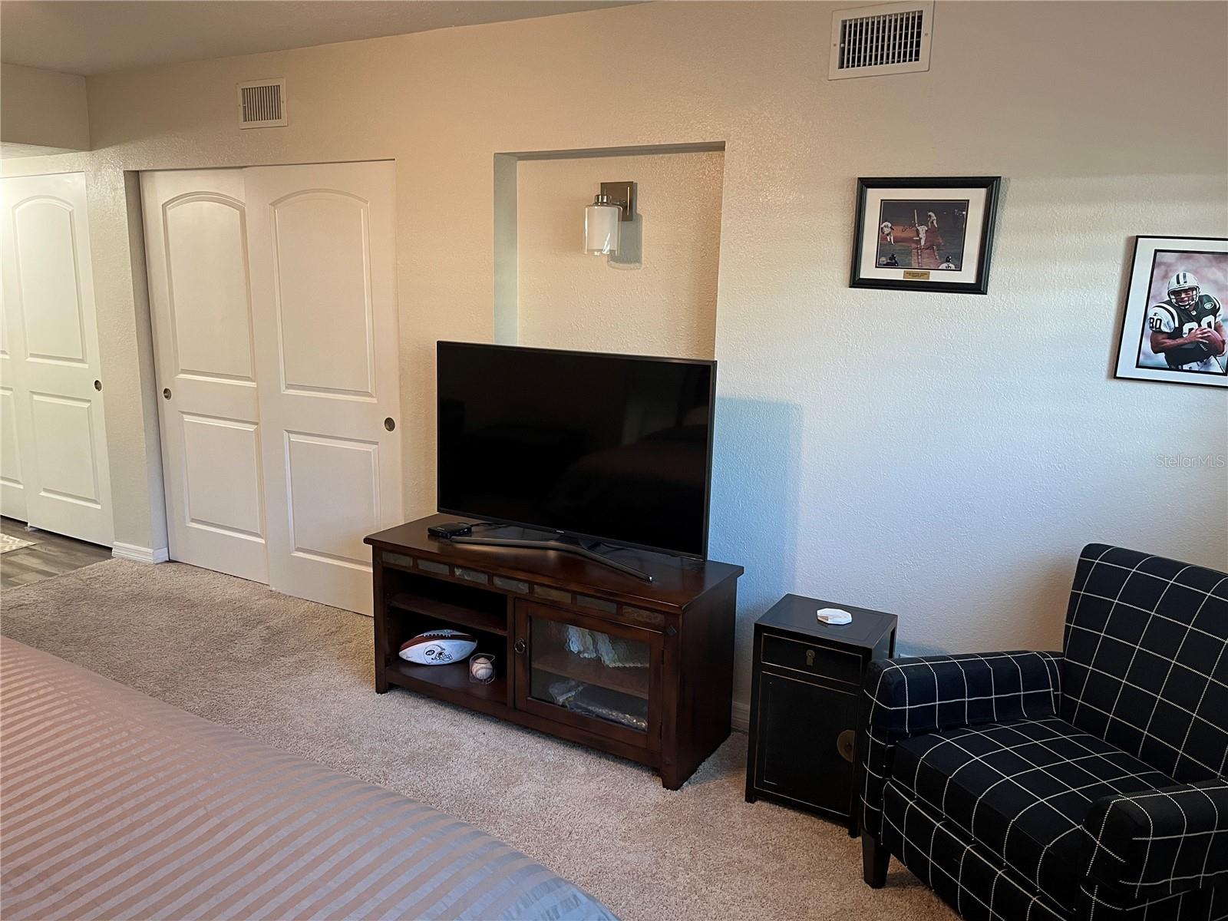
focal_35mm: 26
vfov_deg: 53.1
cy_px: 460
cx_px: 614
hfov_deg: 67.3
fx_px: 922
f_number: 1.6
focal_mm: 5.1
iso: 160
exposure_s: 1/60
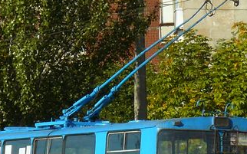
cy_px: 99
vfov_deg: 3.6
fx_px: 2470
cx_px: 77
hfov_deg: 5.7
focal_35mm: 367
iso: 200
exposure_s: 1/400
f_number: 8
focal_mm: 18.2
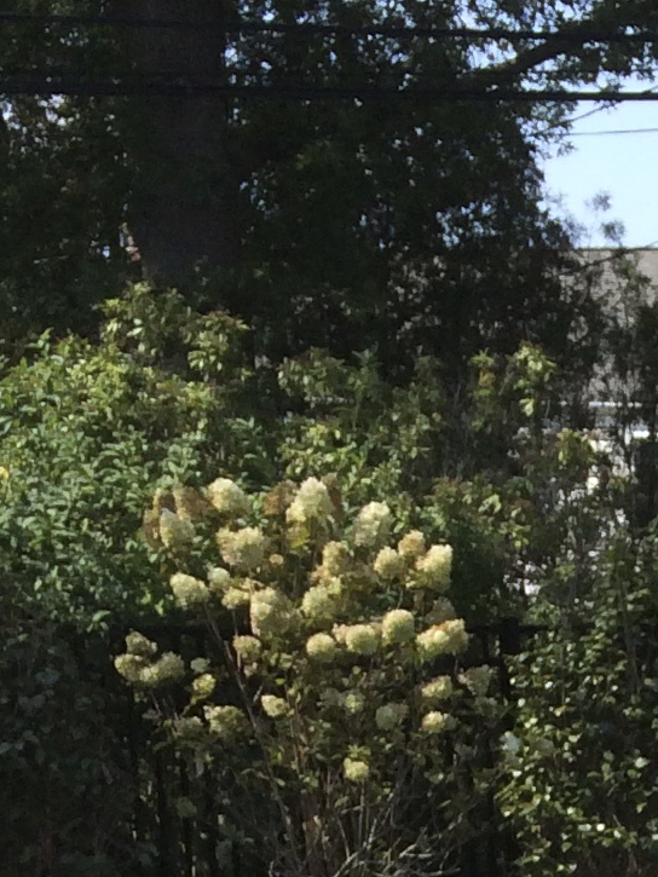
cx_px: 1447
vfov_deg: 13.1
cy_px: 1597
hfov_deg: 9.9
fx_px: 3421
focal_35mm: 135
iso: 32
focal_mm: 4.12
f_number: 2.2
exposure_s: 1/1053
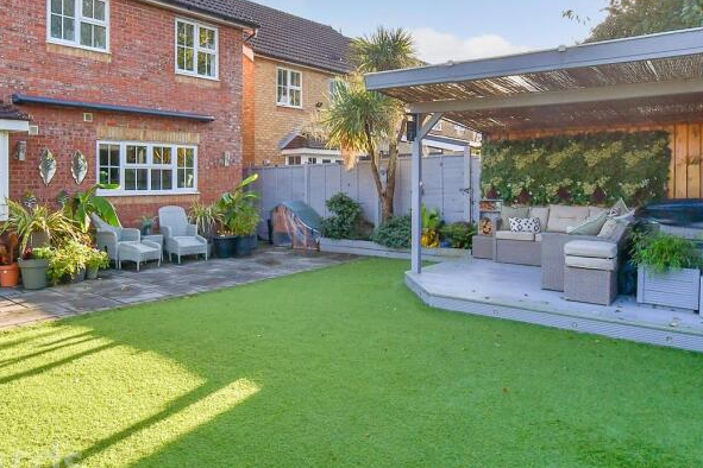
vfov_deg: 49.2
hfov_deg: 68.5
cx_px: 274
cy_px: 185
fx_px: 508
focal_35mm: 26
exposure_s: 1/320
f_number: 8
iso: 320
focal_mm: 10
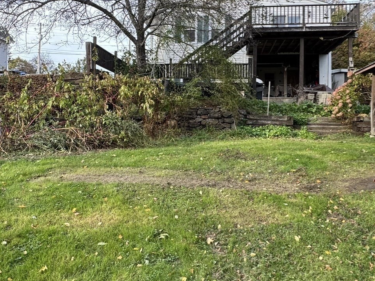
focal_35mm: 30
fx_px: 325
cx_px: 199
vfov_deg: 46.7
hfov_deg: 59.9
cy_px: 121
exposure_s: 1/149
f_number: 2.2
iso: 40
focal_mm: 2.22
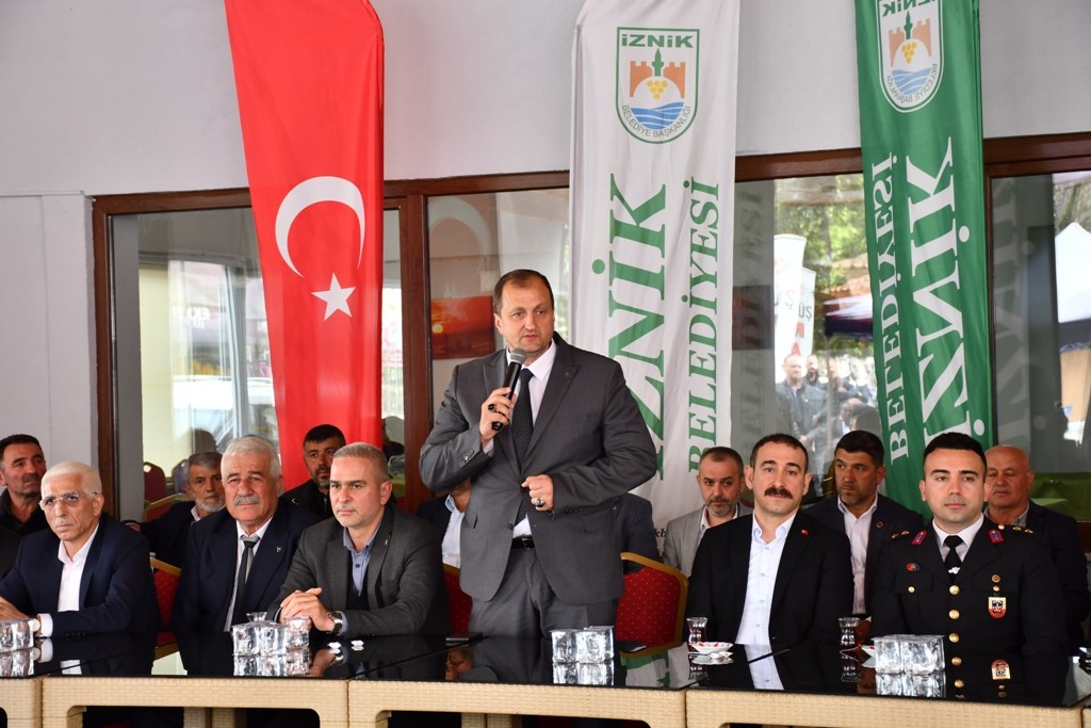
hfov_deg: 27.0
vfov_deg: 18.2
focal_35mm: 75
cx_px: 546
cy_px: 364
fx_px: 2273
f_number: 4.8
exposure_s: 1/60
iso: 500
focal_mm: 50
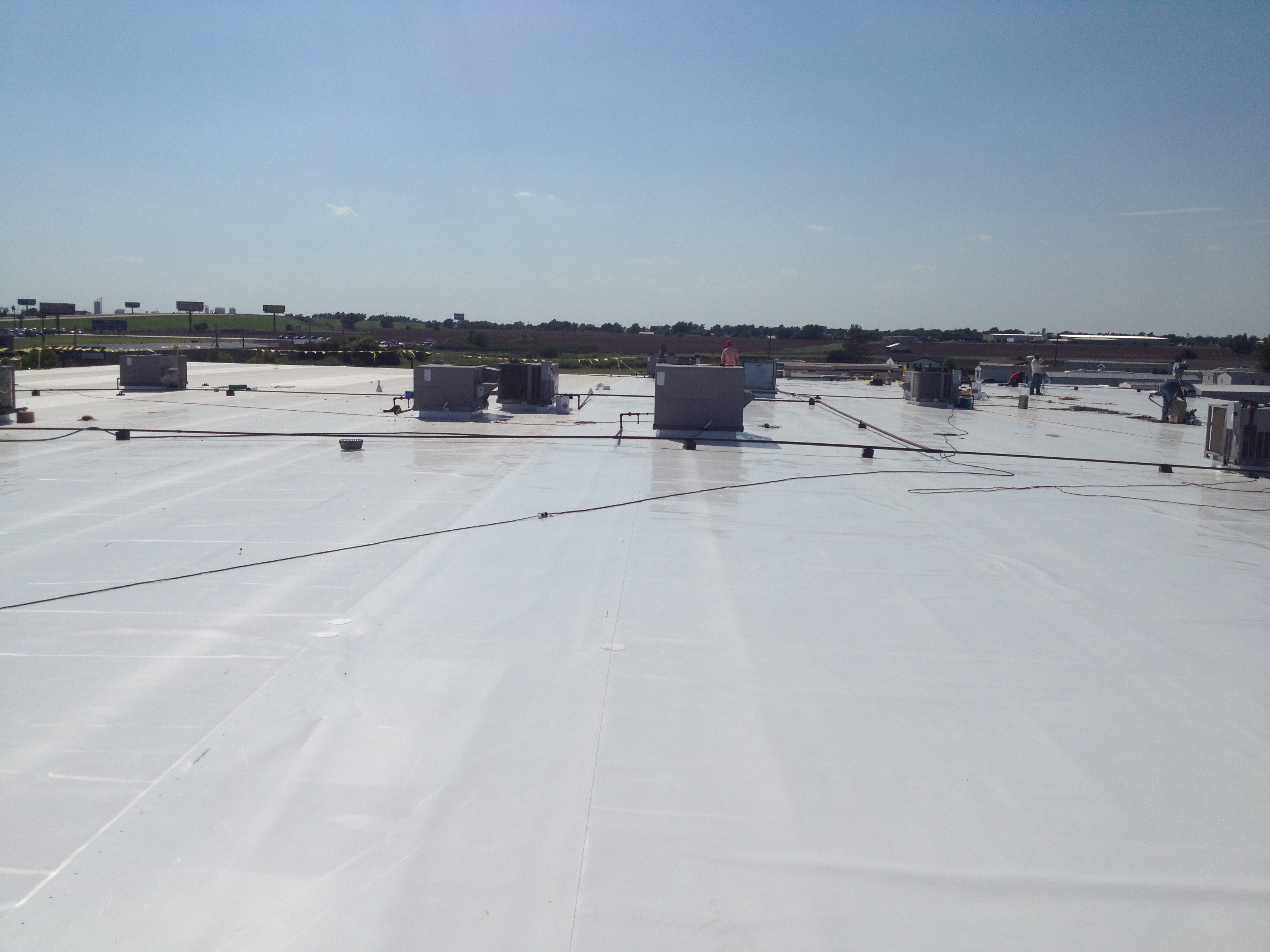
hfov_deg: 52.6
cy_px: 476
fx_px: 1284
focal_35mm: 35
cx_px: 635
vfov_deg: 40.7
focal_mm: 4.28
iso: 50
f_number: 2.4
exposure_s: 1/9259
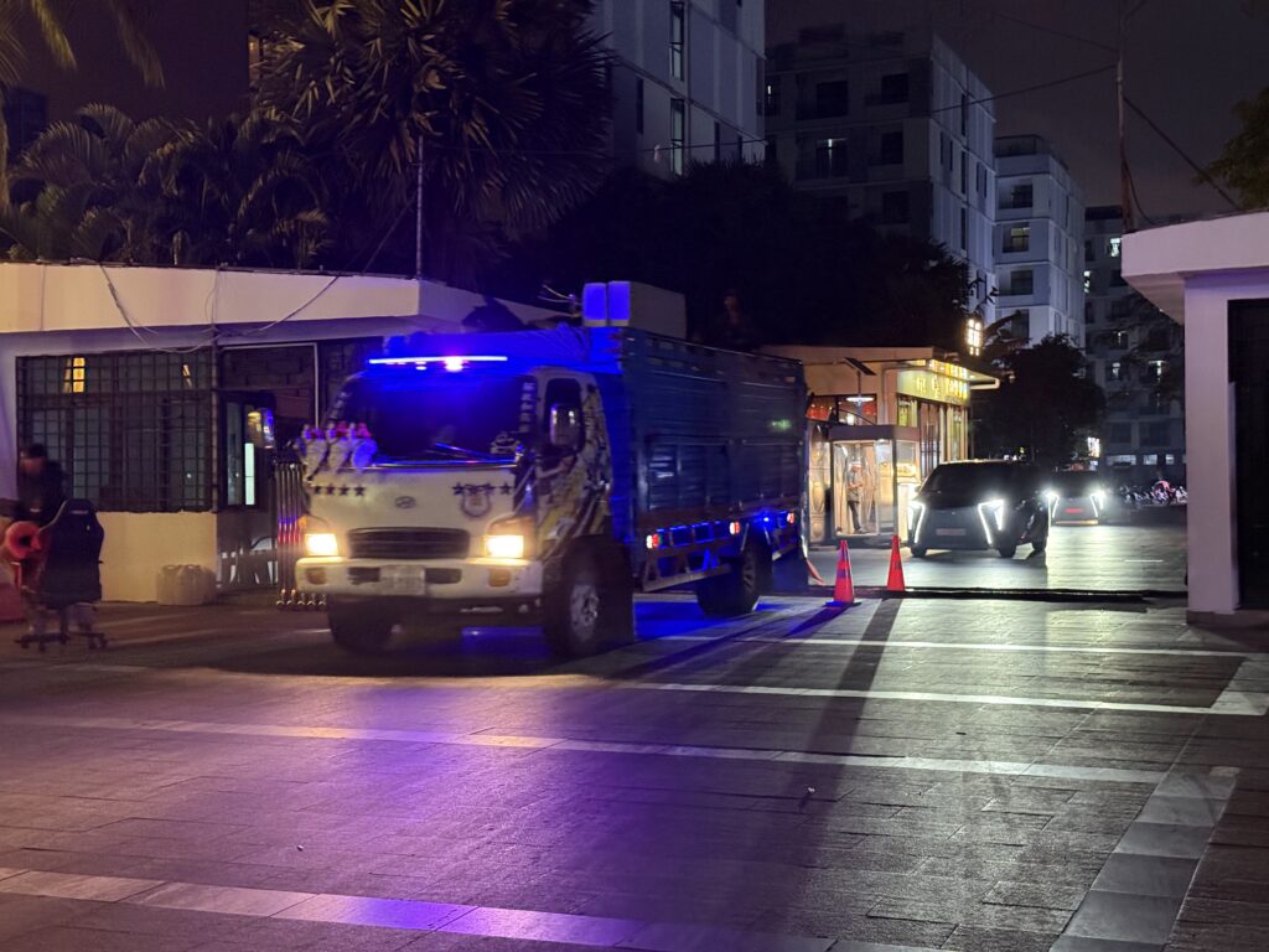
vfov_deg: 30.3
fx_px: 1760
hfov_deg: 39.7
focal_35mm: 48
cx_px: 634
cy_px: 476
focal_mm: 6.76
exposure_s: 1/25
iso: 640
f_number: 1.78
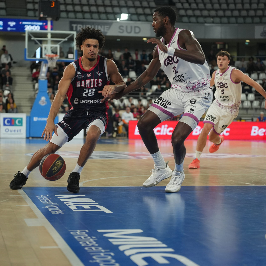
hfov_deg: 19.3
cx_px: 130
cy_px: 133
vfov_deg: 19.3
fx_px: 782
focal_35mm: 90
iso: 2500
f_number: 2.8
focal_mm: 70
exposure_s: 1/2500
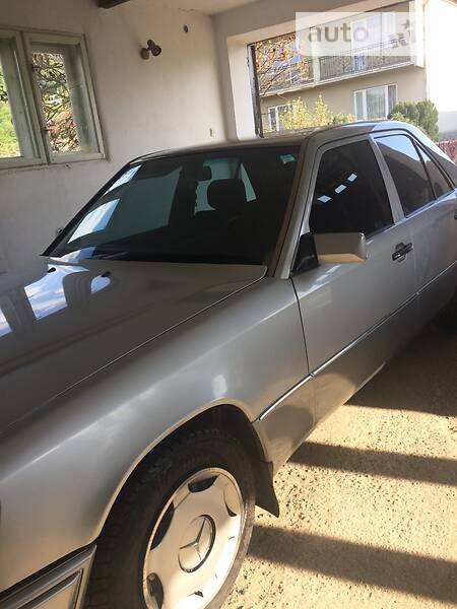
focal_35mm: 29
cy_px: 304
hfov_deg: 48.2
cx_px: 228
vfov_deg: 61.7
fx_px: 510
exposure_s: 1/308
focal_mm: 4.2
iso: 32
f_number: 2.2
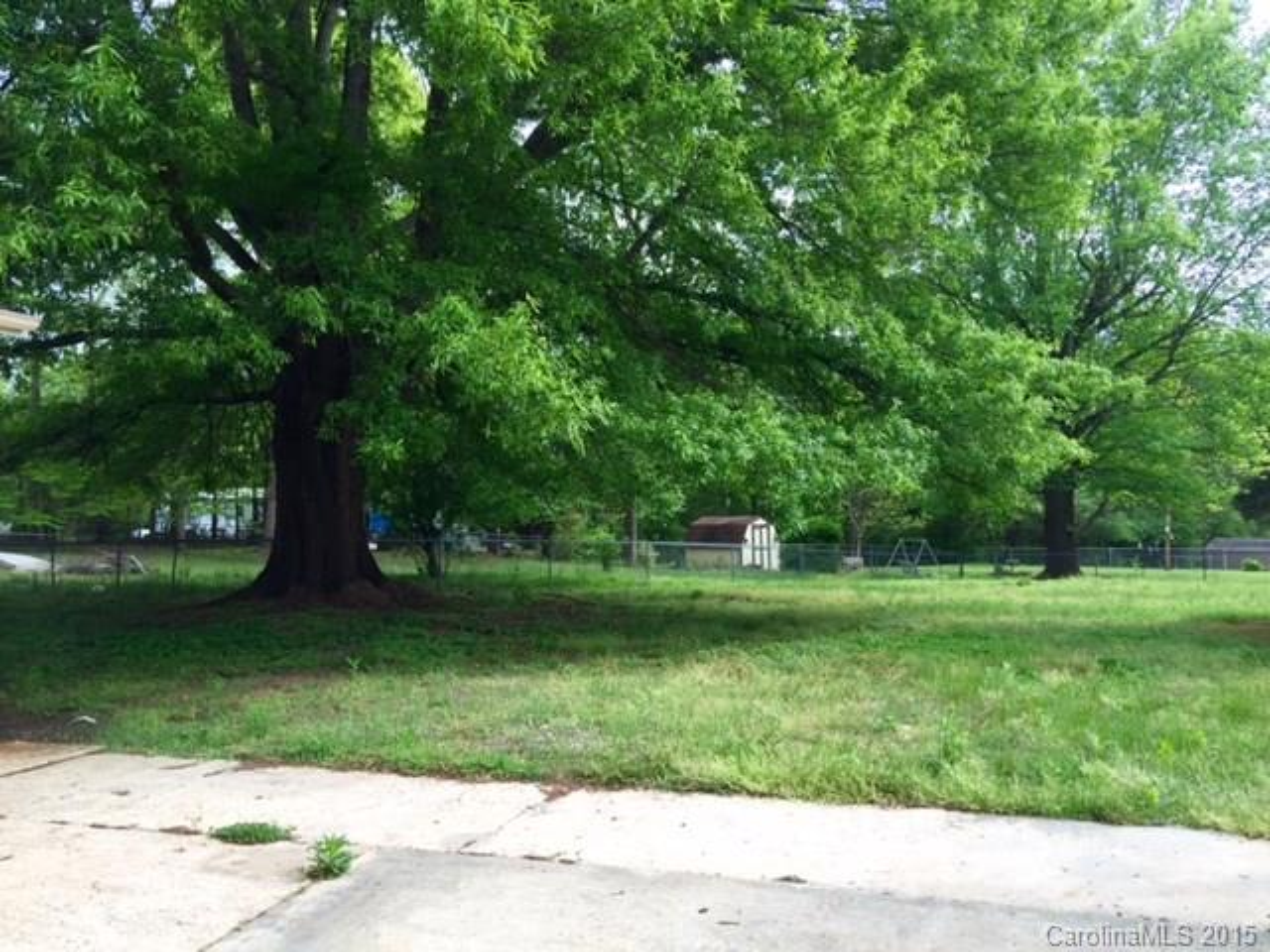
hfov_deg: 61.7
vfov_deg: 48.2
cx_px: 635
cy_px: 476
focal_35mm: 29
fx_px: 1064
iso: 32
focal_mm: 4.15
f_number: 2.2
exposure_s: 1/395
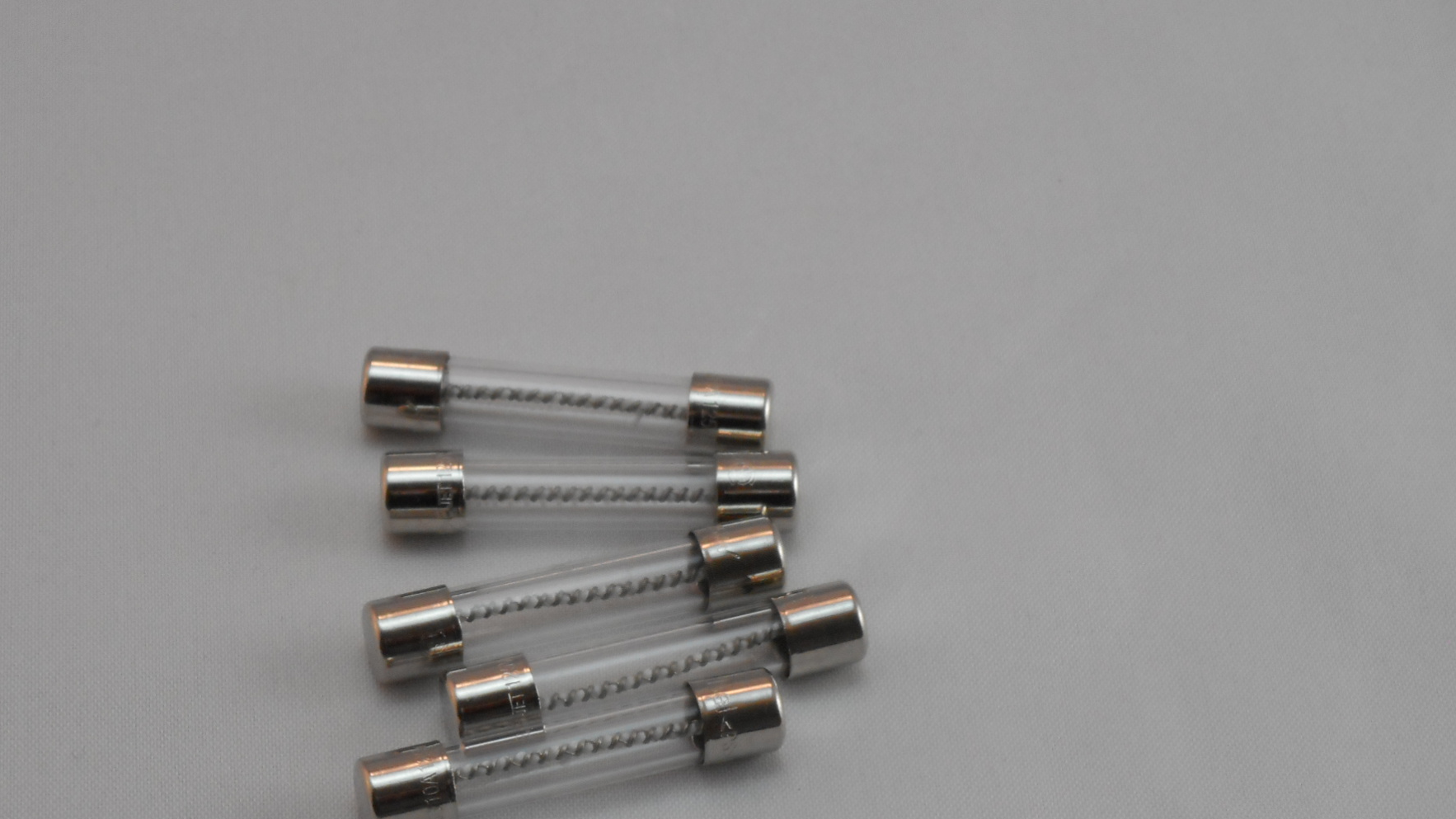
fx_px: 5520
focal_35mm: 143
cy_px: 577
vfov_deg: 8.5
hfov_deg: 15.0
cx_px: 580
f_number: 5.8
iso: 320
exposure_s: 1/60
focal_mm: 18.2
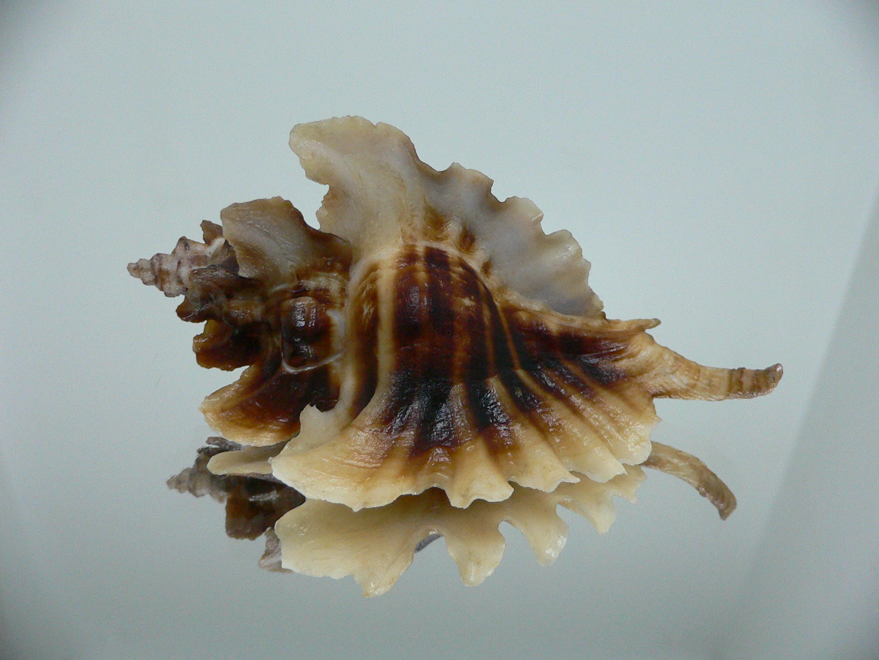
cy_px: 330
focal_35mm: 35
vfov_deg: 40.7
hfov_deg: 52.6
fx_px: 889
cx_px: 440
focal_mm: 4.6
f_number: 2.8
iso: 200
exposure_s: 1/40
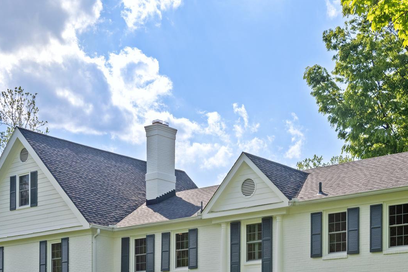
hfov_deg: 28.8
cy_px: 226
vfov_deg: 19.2
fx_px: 793
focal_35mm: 70
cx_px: 231
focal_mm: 36
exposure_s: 1/500
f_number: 9
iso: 200
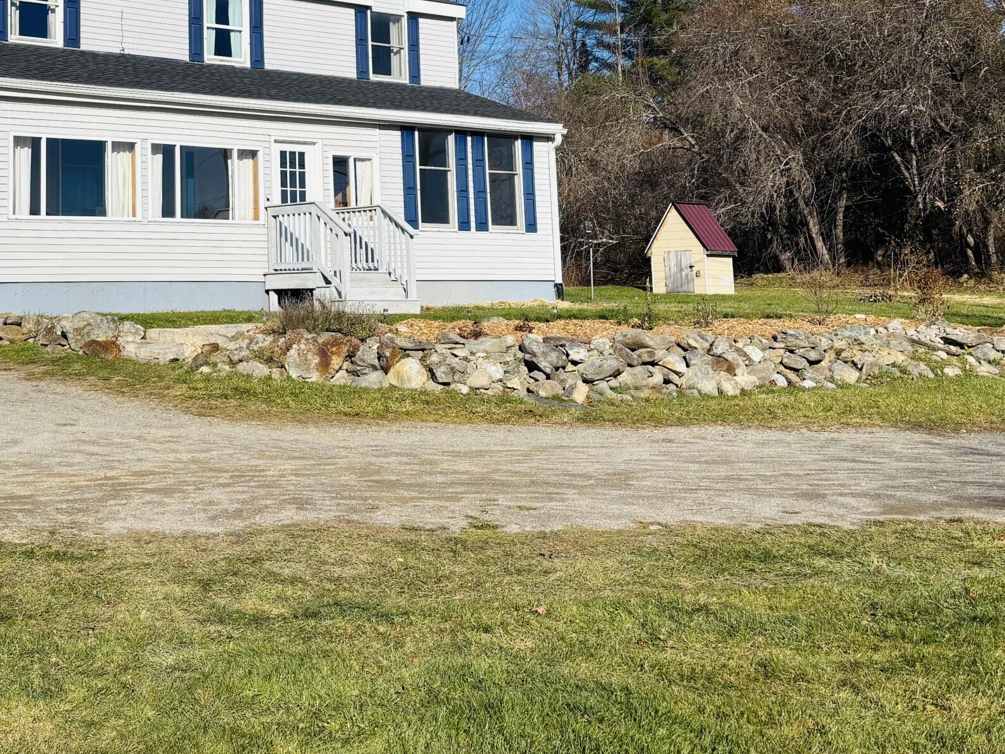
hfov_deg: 37.3
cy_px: 109
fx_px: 1423
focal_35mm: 49
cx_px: 175
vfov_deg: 28.8
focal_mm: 5.96
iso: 50
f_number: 1.6
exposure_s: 1/3650
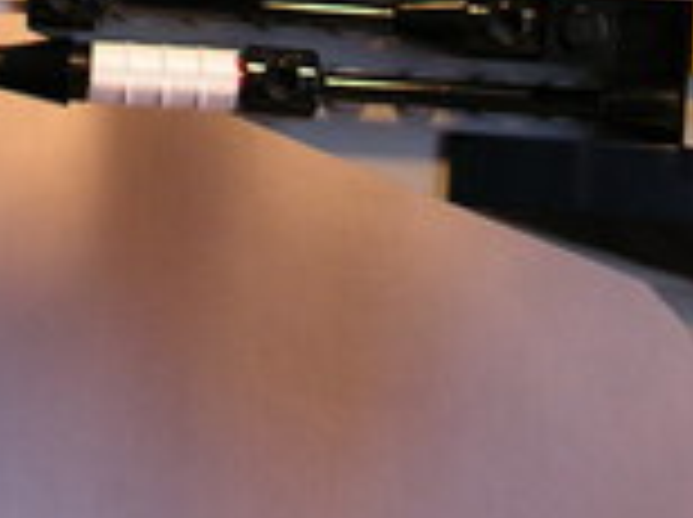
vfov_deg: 9.1
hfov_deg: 12.4
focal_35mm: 160
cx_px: 342
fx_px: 3198
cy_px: -203
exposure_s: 1/40
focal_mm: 8.1
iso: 100
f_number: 3.2
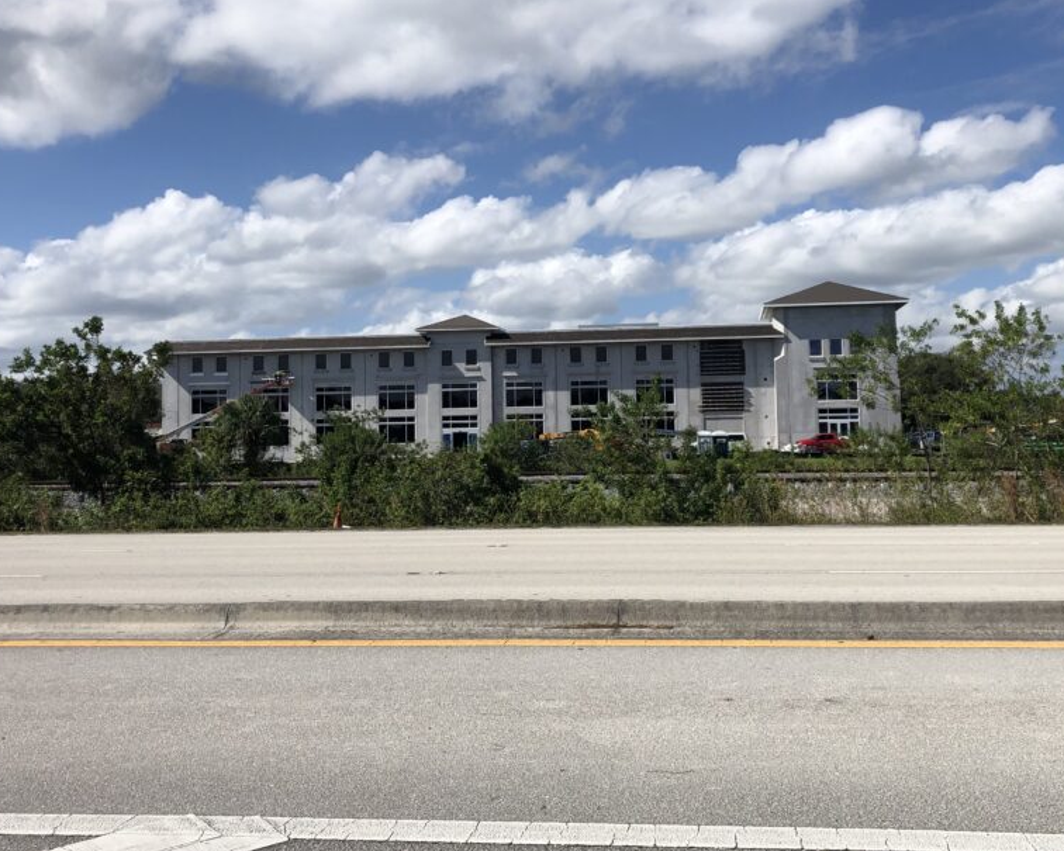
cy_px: 354
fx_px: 1165
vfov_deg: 40.0
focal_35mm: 37
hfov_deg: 49.0
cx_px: 566
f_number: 1.8
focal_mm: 4
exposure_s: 1/3690
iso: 20
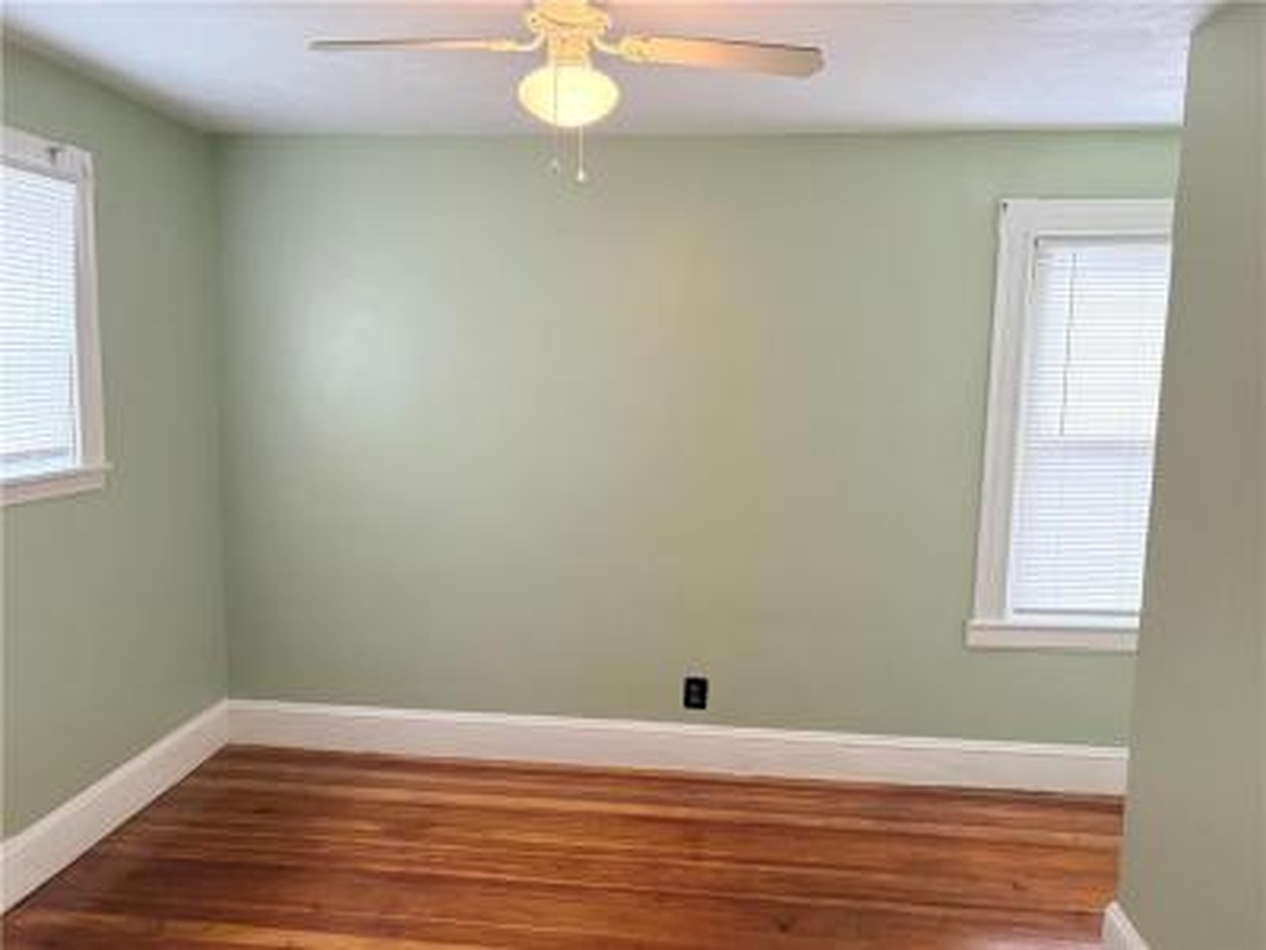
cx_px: 633
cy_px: 475
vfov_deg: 53.1
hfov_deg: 67.3
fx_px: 951
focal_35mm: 26
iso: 160
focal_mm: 5.96
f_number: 1.6
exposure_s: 1/60
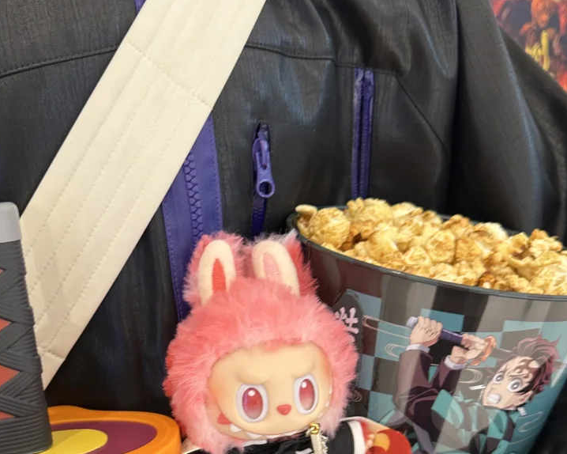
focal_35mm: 47
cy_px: 397
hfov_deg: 38.9
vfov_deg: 30.8
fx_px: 788
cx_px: 168
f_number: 1.78
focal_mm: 6.86
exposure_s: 1/50
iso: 125
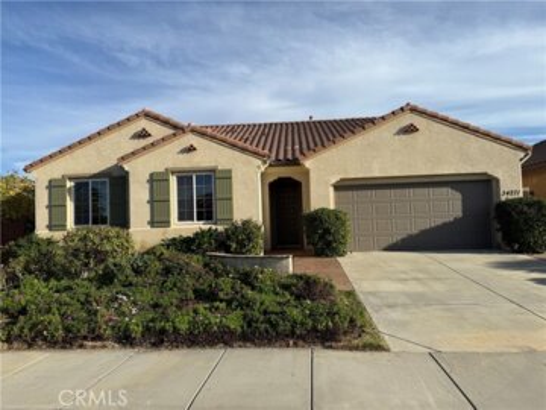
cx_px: 273
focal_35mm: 24
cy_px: 205
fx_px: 379
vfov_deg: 56.8
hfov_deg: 71.6
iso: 80
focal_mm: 6.76
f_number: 1.78
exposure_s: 1/5319
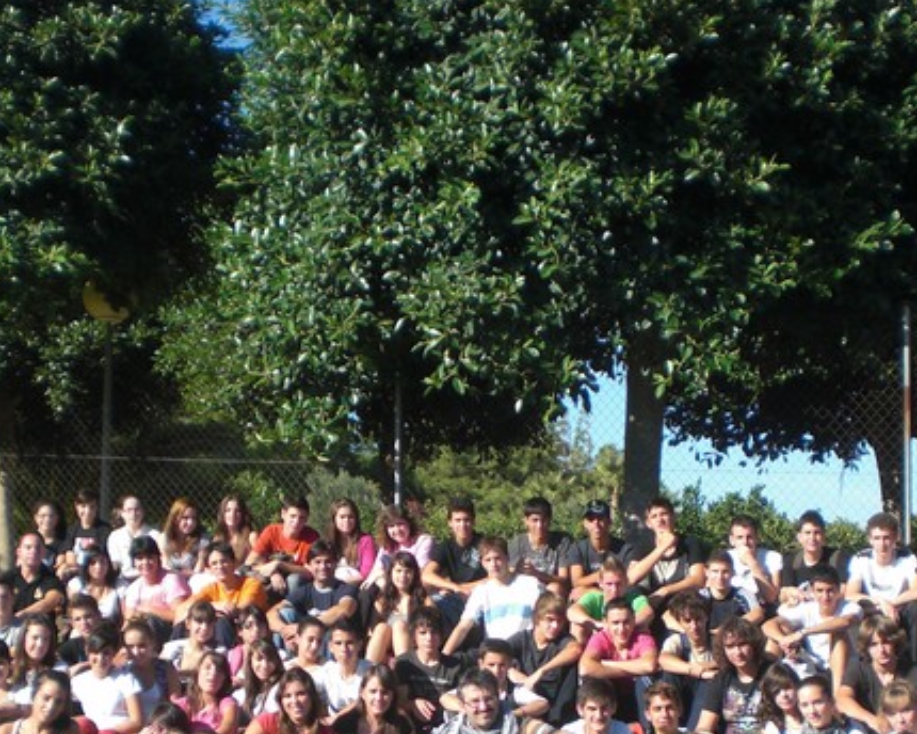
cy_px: 619
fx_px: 1873
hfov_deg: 27.4
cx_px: 561
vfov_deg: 21.8
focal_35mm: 69
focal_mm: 6.3
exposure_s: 1/640
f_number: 3.1
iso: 64
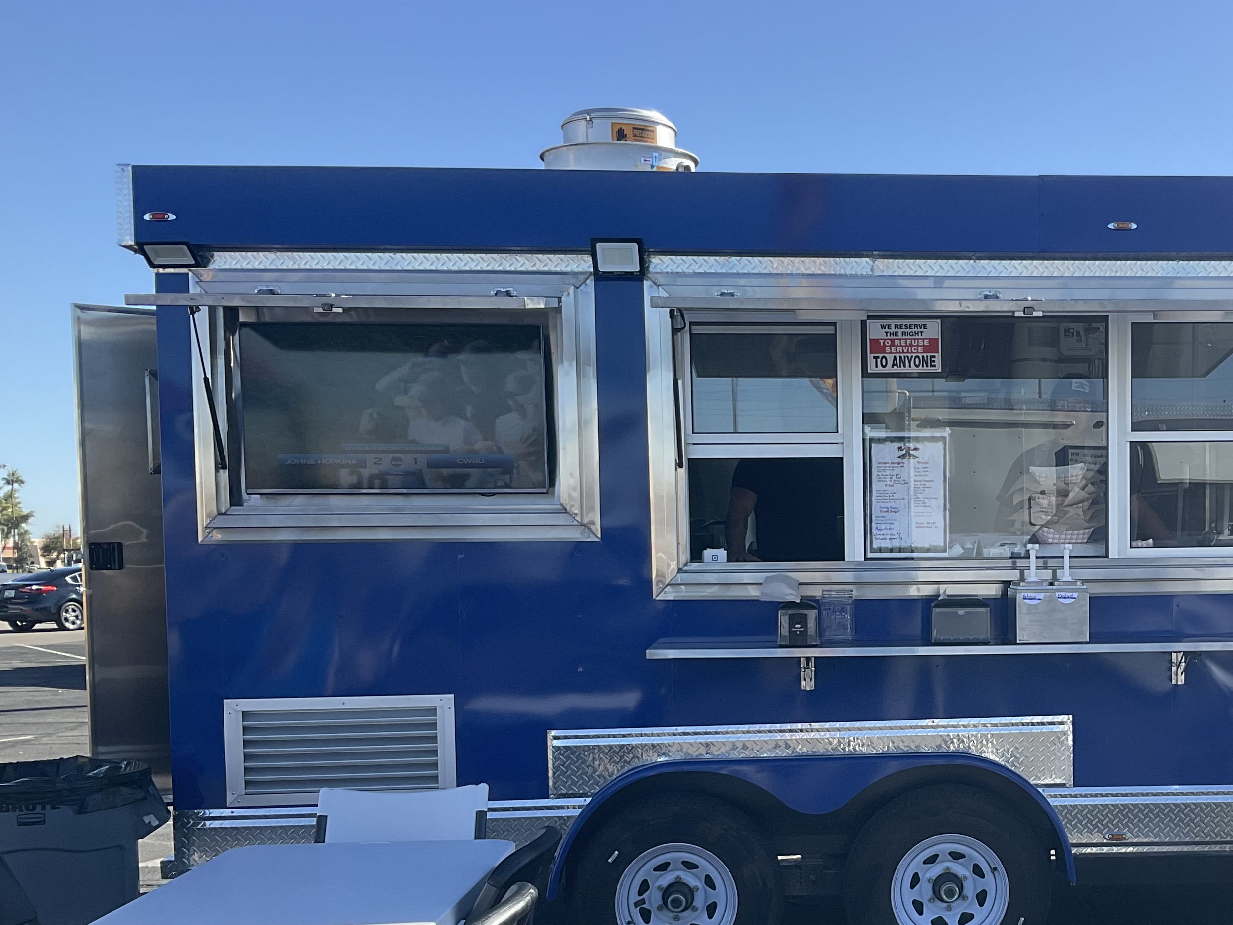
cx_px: 948
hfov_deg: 39.2
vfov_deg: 30.5
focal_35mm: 47
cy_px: 648
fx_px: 1674
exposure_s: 1/1168
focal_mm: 3
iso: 16
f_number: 1.8
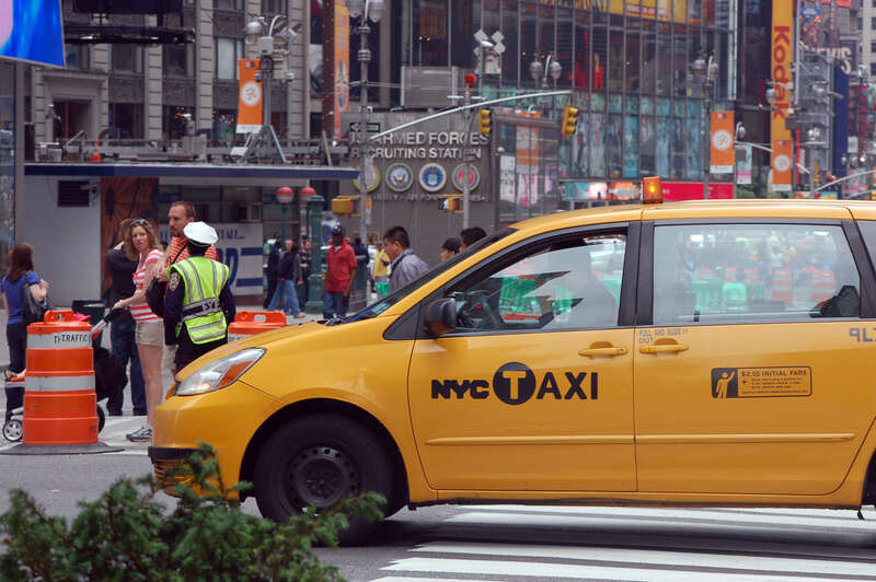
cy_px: 291
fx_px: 3465
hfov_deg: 14.4
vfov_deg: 9.6
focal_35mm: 142
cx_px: 438
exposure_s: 1/125
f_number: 9
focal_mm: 95
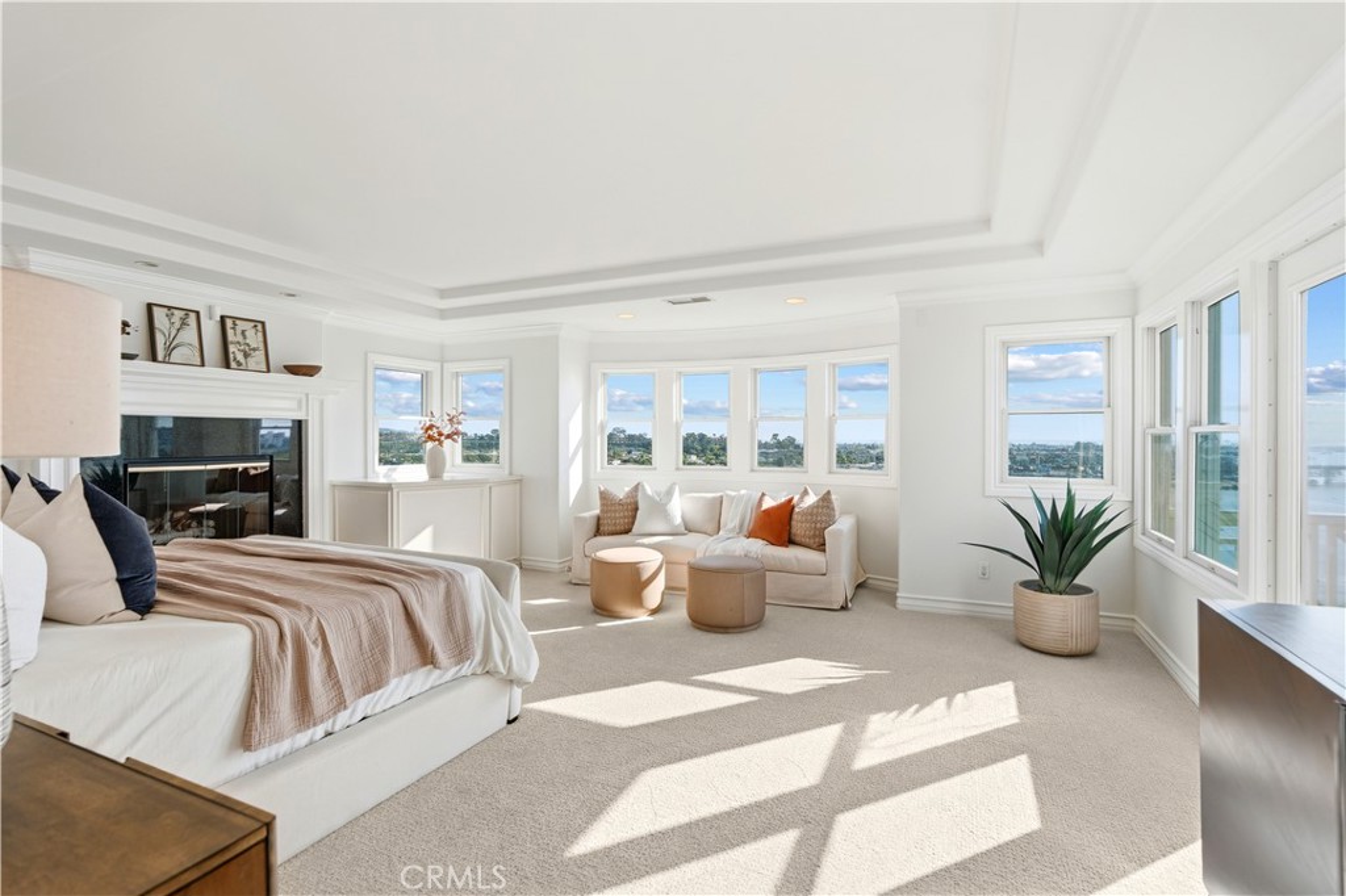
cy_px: 448
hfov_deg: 96.8
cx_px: 673
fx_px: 598
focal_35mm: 16
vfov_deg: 73.7
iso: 100
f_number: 4.5
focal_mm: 16
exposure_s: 1/4000
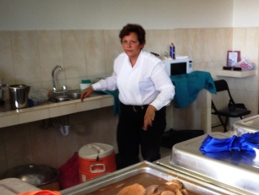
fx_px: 382
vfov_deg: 28.6
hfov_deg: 36.9
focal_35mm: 51
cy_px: 112
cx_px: 181
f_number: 2.4
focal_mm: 4.28
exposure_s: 1/20
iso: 80
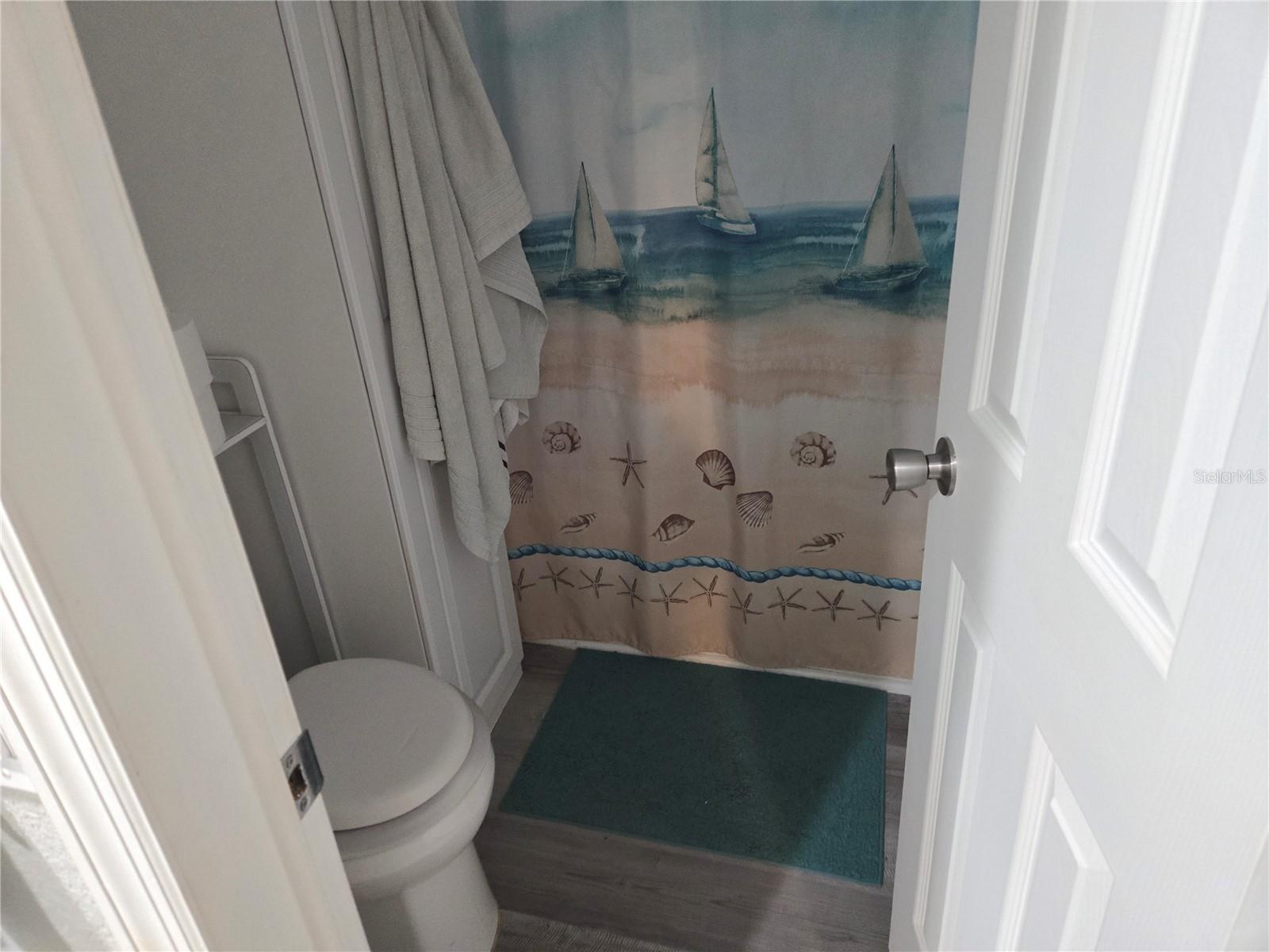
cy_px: 476
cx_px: 634
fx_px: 843
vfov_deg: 58.9
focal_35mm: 23
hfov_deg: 73.9
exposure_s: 1/60
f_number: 1.8
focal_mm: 5.4
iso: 640
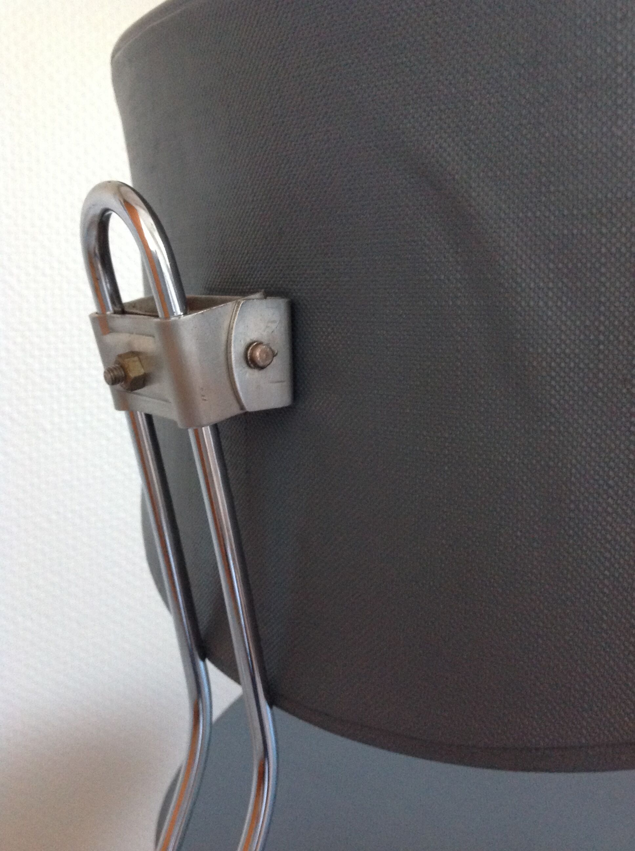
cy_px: 426
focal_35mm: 35
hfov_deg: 40.6
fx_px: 858
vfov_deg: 52.7
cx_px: 318
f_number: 2.4
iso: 320
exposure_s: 1/15
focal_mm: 4.28
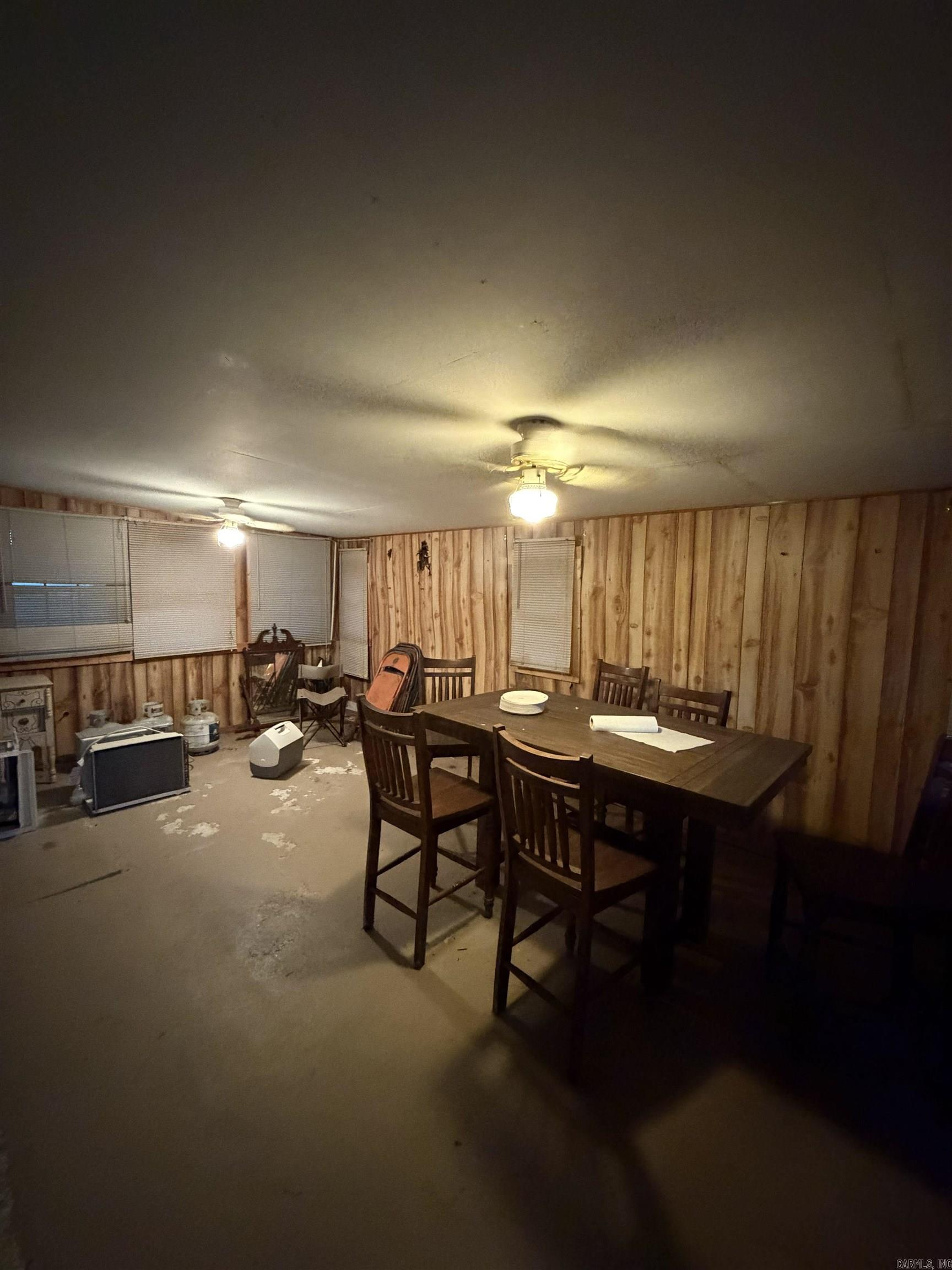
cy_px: 635
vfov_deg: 102.1
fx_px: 513
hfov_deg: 85.7
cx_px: 476
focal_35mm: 14
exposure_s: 1/30
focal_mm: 2.22
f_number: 2.2
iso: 1250
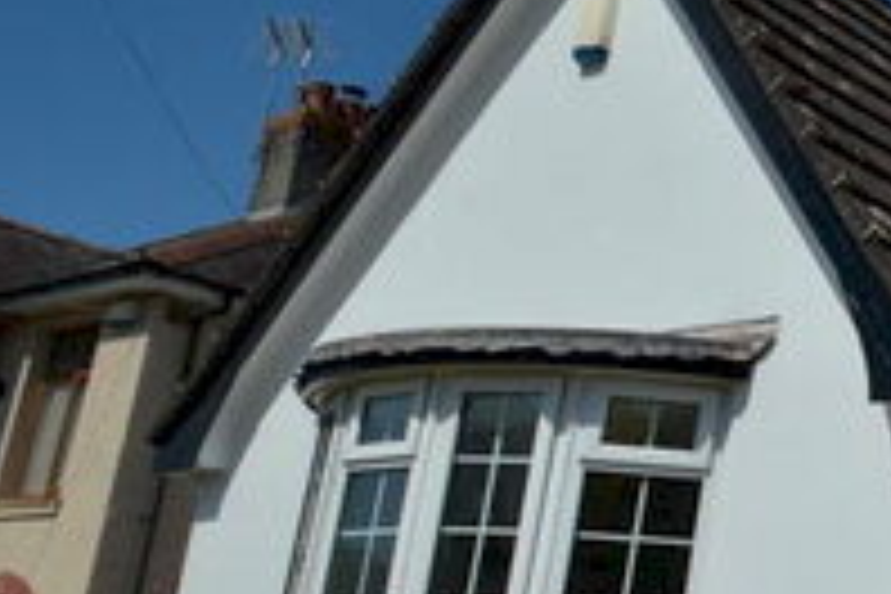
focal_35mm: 53
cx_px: 1404
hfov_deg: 25.6
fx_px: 1312
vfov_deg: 25.3
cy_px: 436
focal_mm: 10
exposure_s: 1/400
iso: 100
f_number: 9
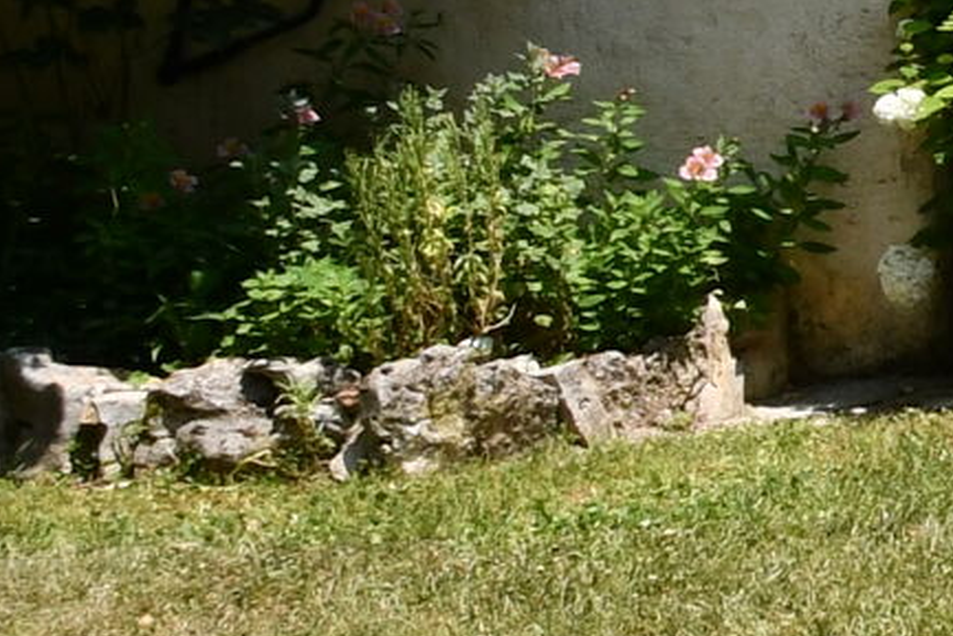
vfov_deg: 13.9
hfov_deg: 13.9
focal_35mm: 97
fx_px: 2569
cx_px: 2357
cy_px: 8
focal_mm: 10
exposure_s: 1/250
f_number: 16
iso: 320
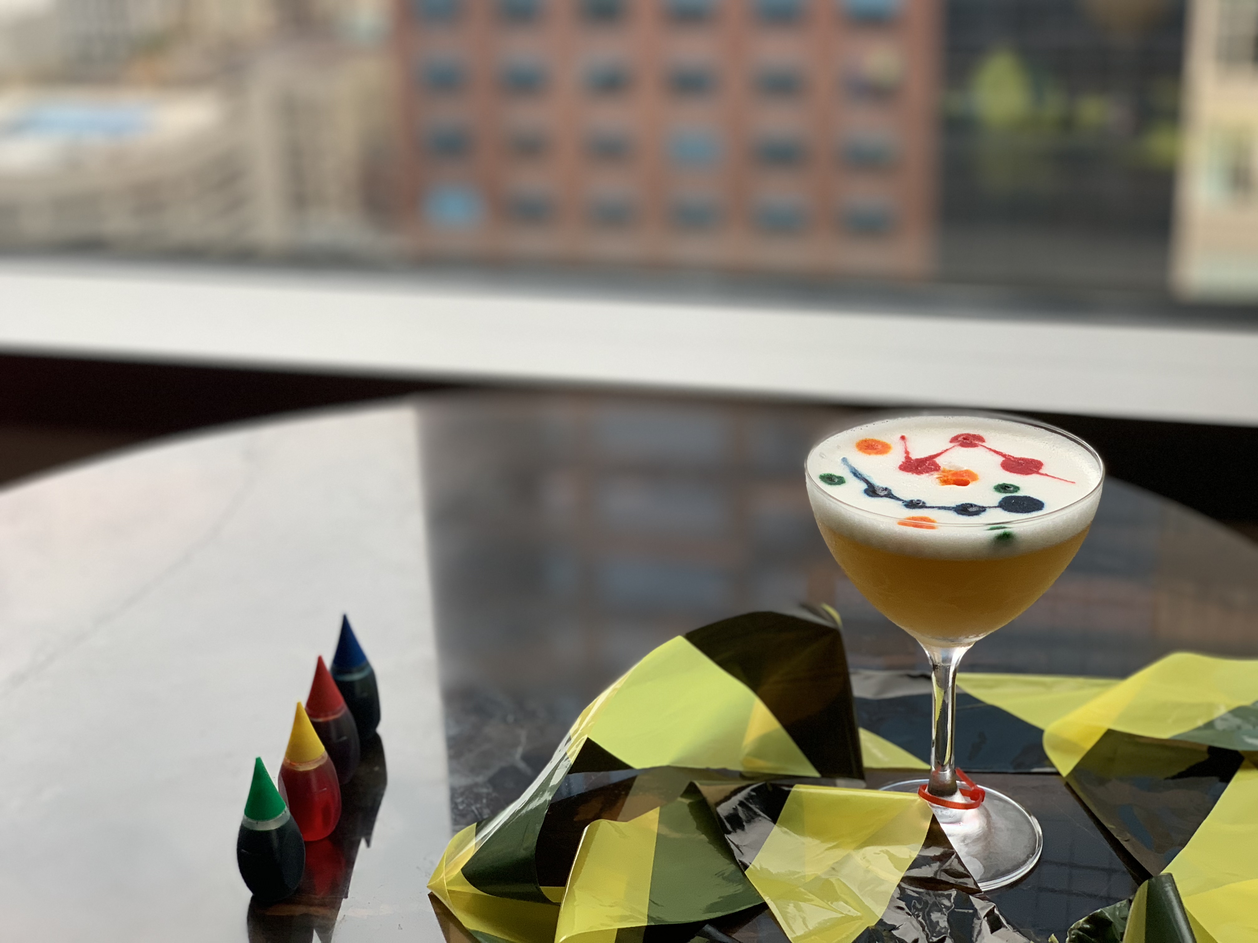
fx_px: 1890
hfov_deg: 36.8
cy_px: 472
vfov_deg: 28.0
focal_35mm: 52
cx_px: 629
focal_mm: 6
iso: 80
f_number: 2.4
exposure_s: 1/122
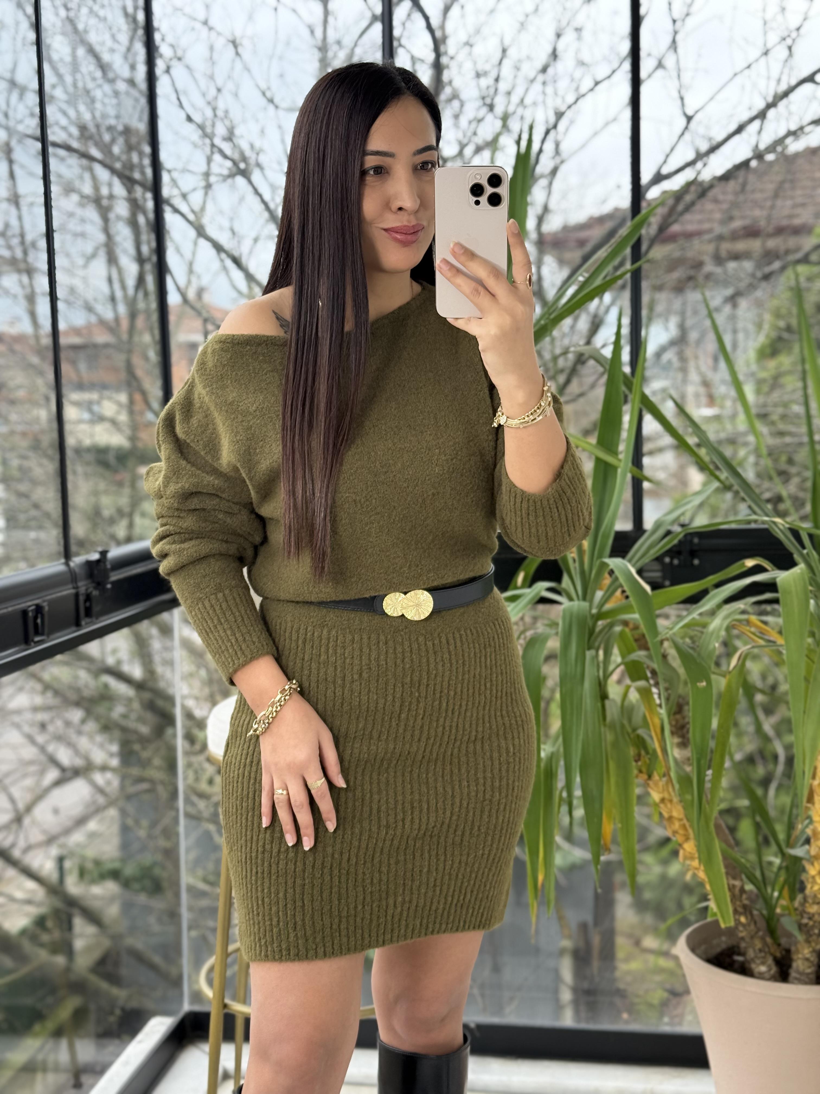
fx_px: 1516
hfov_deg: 30.3
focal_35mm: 48
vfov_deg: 39.7
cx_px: 410
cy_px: 547
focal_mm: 6.76
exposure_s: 1/242
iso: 100
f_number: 1.78
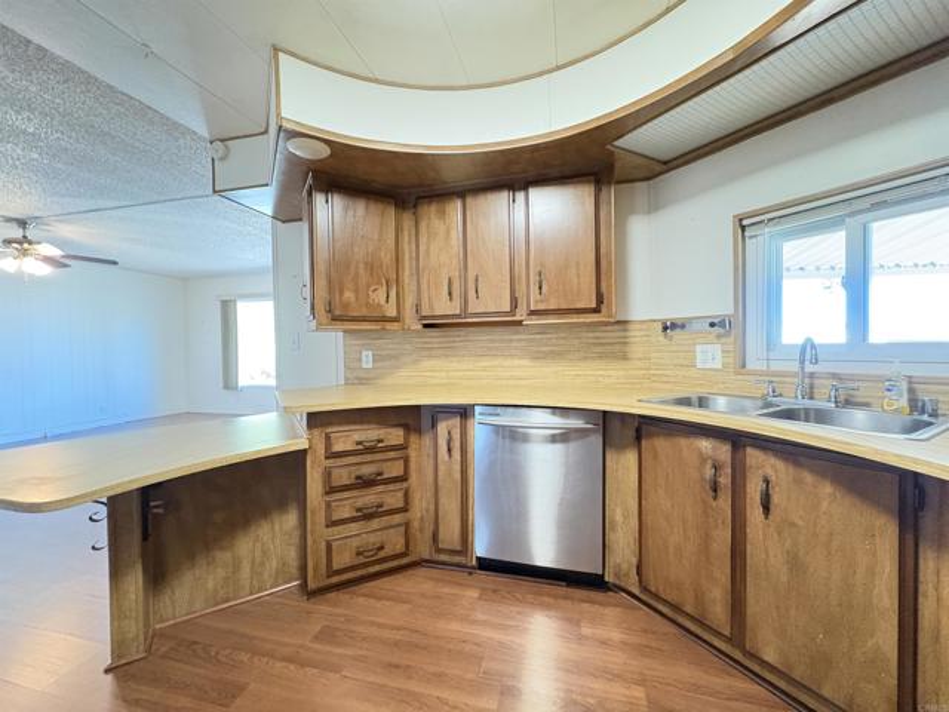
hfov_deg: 102.1
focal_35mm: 14
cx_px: 474
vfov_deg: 85.7
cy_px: 356
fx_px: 384
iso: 1000
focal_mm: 2.22
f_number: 2.2
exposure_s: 1/40
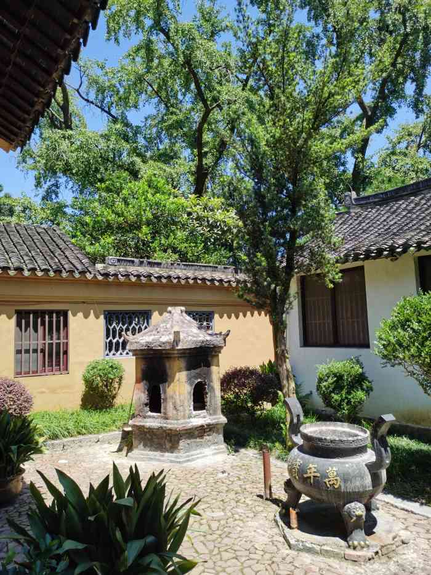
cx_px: 216
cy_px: 288
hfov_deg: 51.4
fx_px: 448
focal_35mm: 27
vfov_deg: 65.3
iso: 50
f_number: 1.8
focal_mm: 5.58
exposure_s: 1/1667
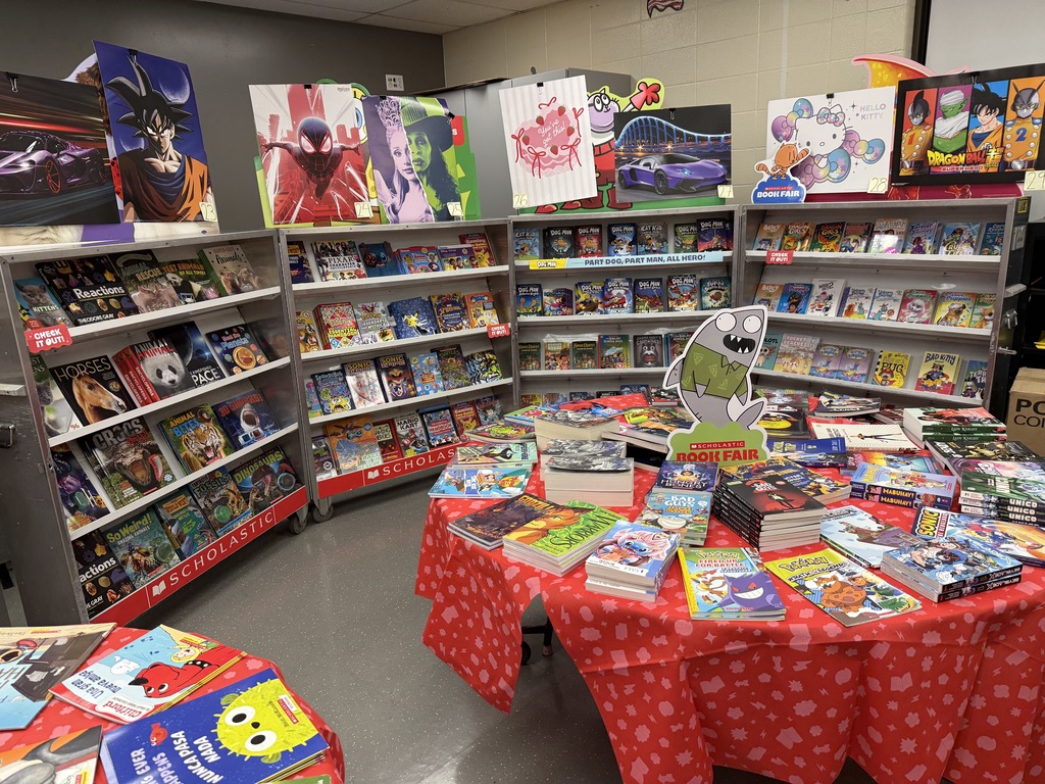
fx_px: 725
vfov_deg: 56.8
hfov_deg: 71.6
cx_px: 522
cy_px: 392
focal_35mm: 24
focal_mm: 6.76
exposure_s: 1/120
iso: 200
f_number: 1.78
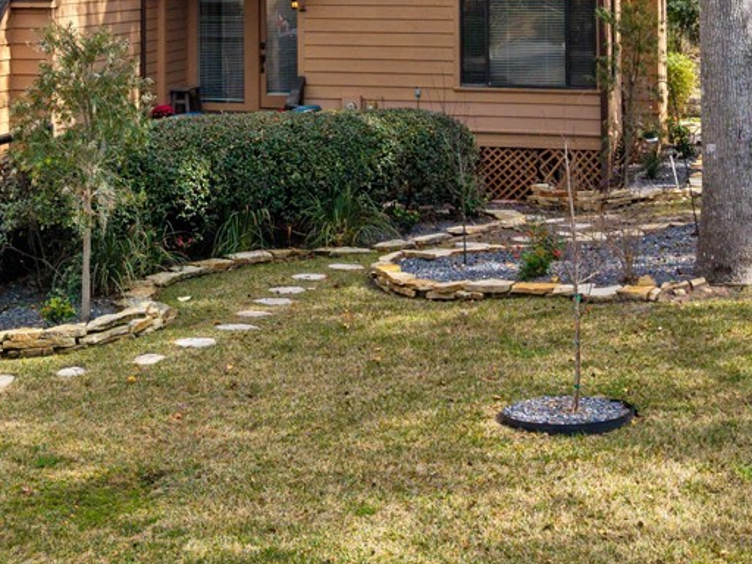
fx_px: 1629
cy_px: -70
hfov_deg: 25.9
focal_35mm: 75
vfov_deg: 18.8
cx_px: 267
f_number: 1.8
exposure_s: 1/350
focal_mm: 8.67
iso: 180
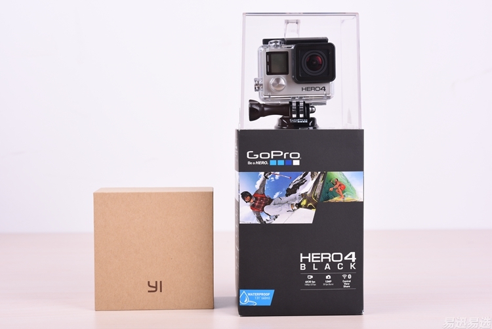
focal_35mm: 60
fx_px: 820
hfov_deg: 33.4
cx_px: 246
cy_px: 164
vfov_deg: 22.7
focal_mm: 60
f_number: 10
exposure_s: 1/200
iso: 100
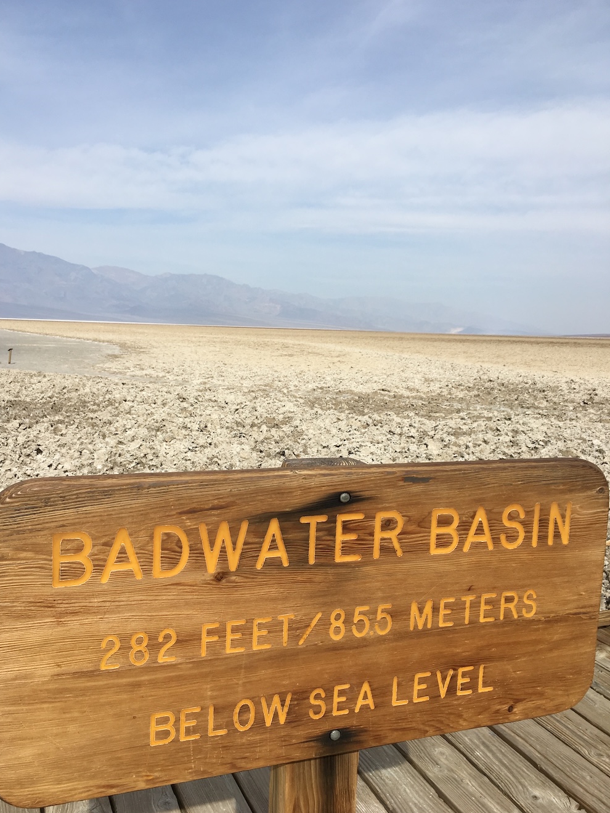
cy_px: 407
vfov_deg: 60.0
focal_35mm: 30
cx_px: 296
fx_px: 705
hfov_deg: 46.8
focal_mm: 4.15
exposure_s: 1/2564
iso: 25
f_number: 2.2
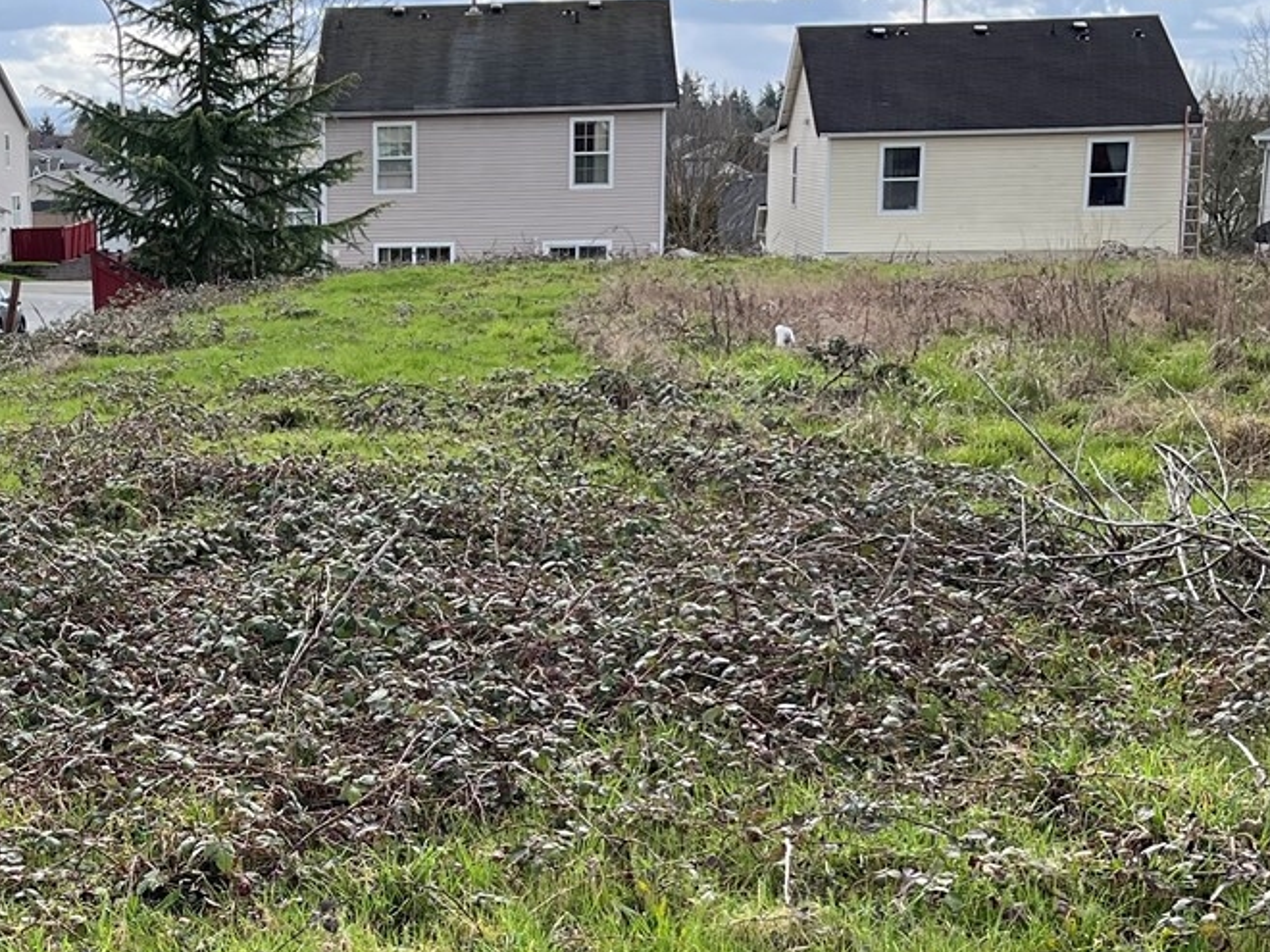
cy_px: 777
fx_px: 2311
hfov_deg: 30.0
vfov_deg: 22.9
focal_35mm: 63
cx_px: 264
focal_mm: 5.1
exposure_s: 1/928
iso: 50
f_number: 1.6
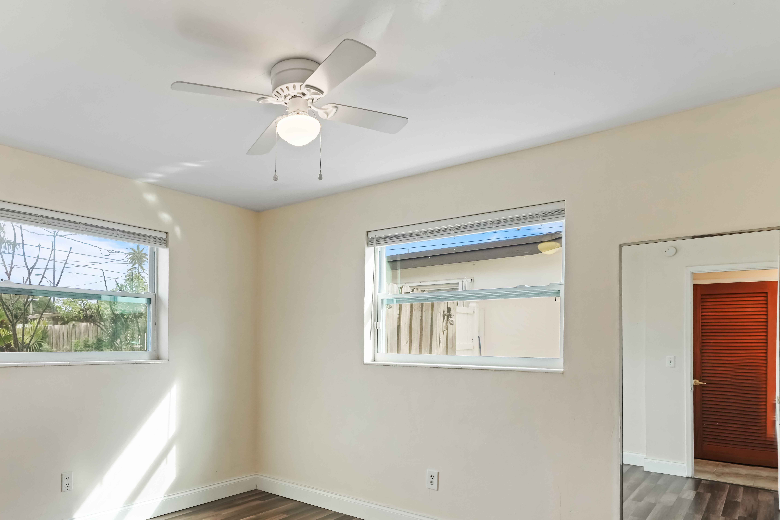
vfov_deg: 52.1
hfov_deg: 72.4
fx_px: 520
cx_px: 289
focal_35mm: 24
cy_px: 349
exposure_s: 1/30
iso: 1250
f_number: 5.6
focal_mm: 17
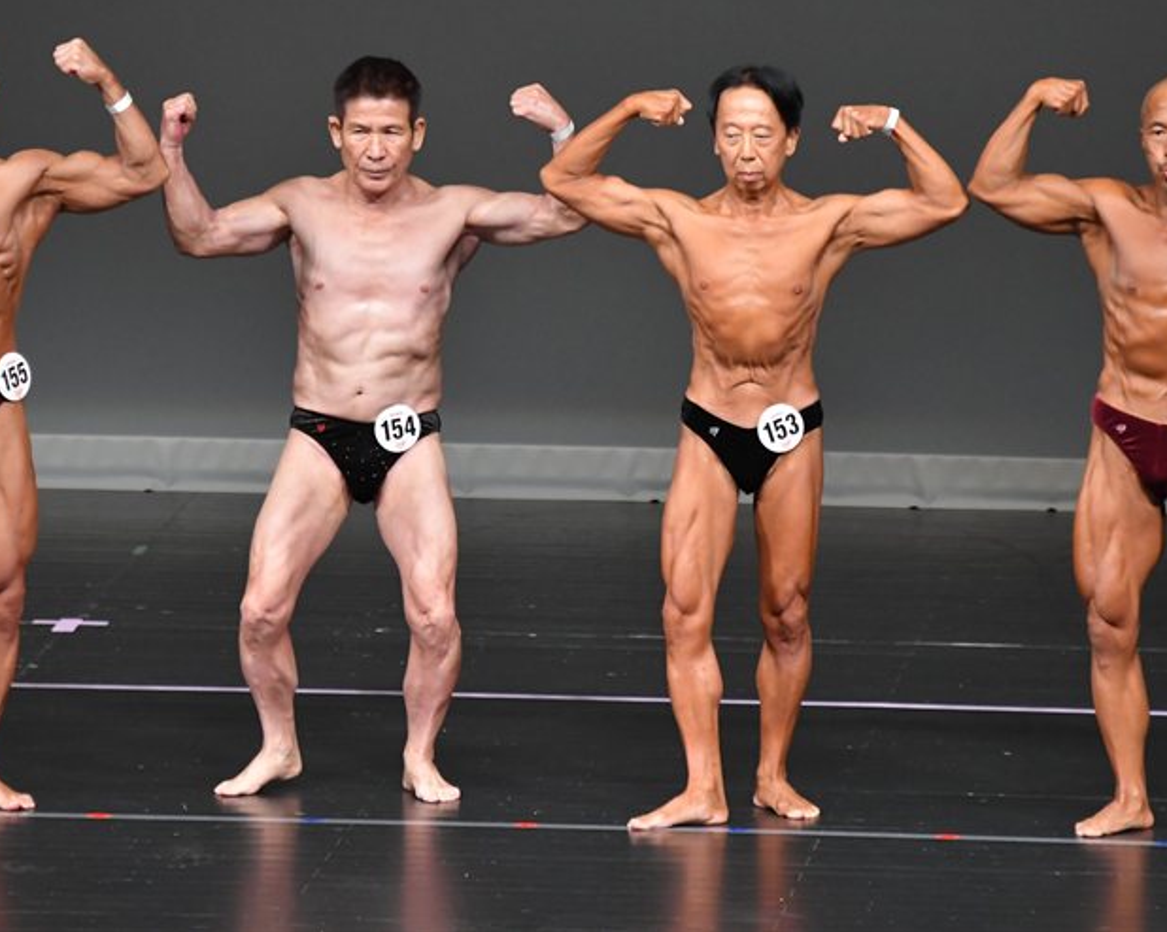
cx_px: 558
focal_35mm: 406
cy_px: 447
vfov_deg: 3.8
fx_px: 14018
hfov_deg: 4.8
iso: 4000
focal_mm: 230
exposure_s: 1/400
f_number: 5.6
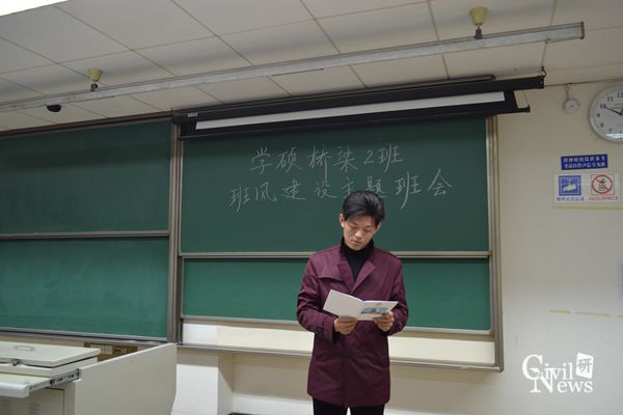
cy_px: 208
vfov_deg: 43.6
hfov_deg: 61.9
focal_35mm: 30
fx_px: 519
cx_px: 312
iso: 800
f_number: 4
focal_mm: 20
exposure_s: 1/60
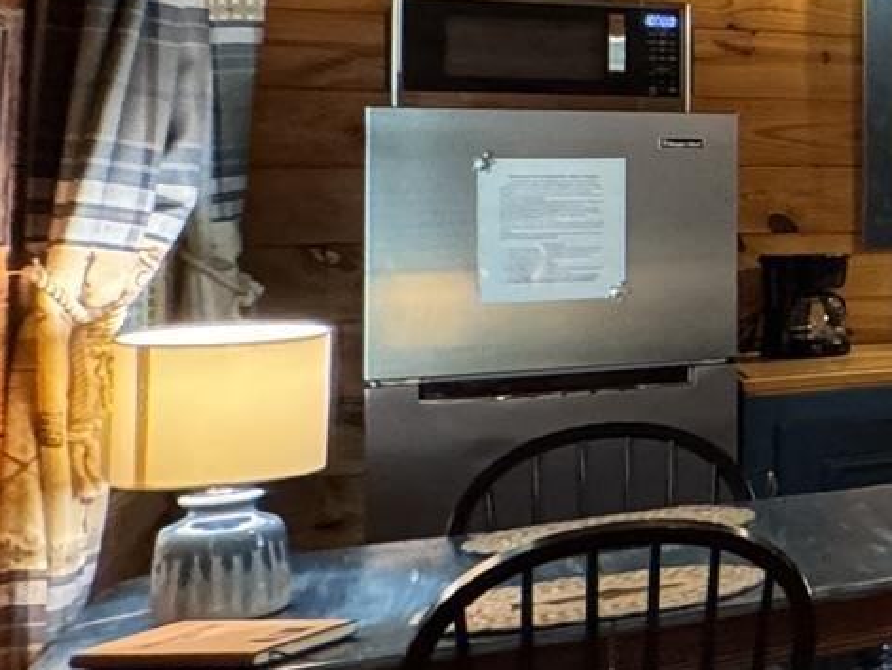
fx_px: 1573
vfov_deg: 23.8
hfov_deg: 18.3
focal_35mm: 61
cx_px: 1849
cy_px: 161
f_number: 2.2
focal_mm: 2.22
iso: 400
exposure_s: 1/60
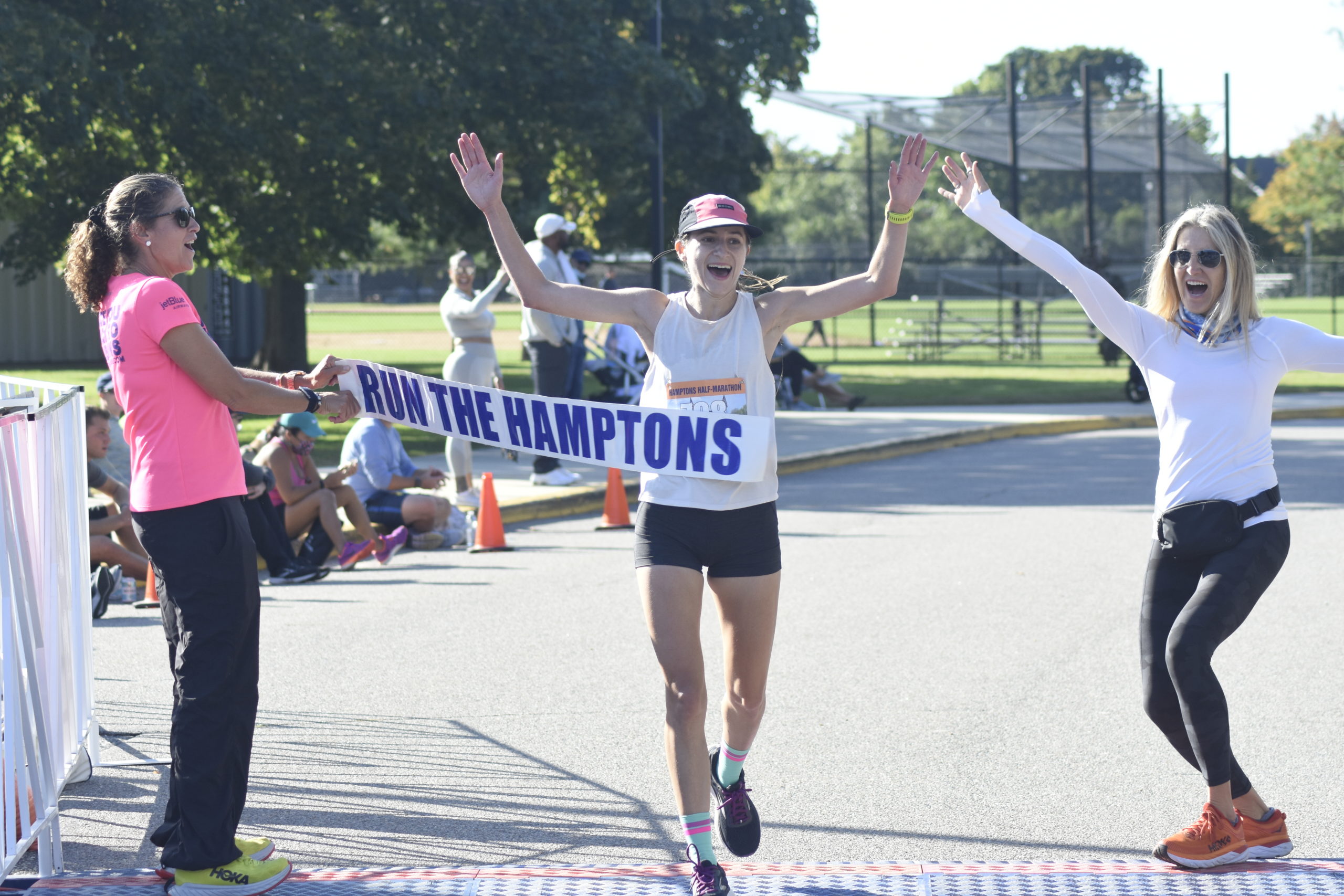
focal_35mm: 138
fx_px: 5152
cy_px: 448
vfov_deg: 9.9
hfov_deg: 14.9
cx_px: 672
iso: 400
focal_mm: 92
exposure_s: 1/640
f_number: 6.3
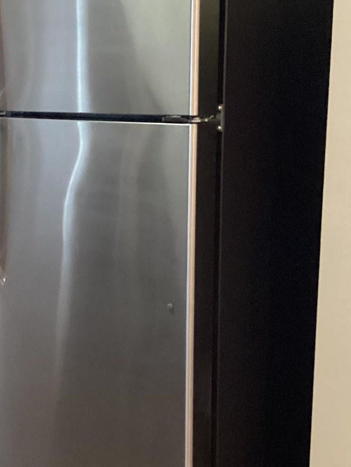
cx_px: -9
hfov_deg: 19.5
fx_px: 987
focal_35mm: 73
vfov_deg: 26.6
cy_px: 270
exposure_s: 1/30
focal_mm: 3.3
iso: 640
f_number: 2.4
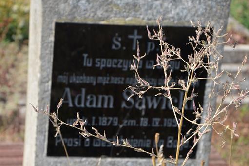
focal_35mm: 124
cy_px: 100
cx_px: 117
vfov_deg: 11.0
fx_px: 857
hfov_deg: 16.5
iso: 100
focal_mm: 66
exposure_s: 1/200
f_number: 6.3
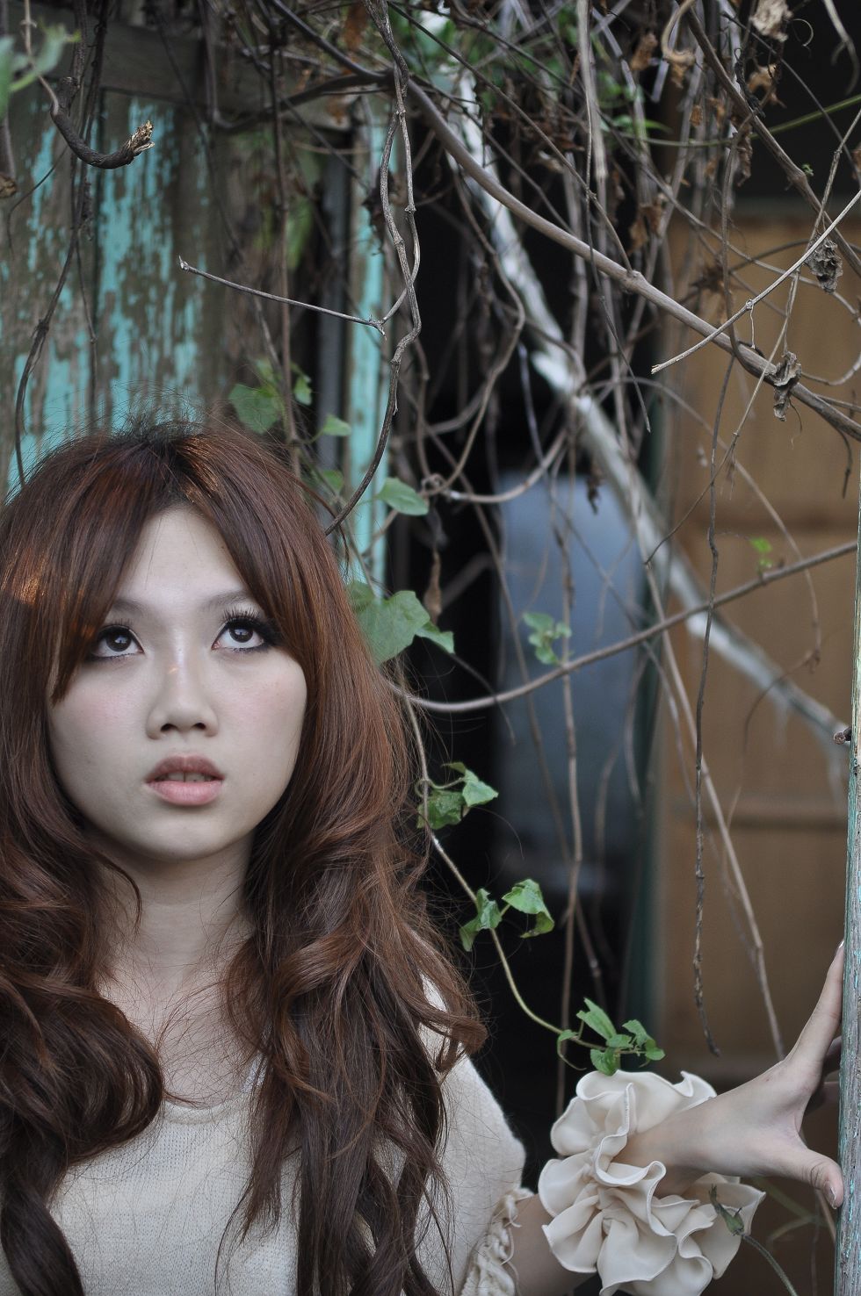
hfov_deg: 16.5
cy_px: 648
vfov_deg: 24.6
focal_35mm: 82
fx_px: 2968
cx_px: 430
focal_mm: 55
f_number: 2.8
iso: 250
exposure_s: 1/400
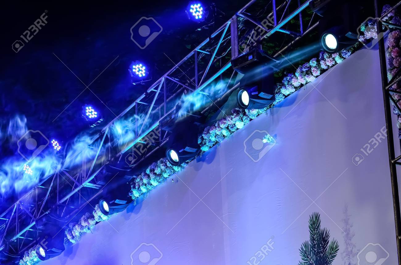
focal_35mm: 105
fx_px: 1167
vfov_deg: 13.0
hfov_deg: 19.5
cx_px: 200
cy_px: 132
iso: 400
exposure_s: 1/8
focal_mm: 70
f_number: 9.5
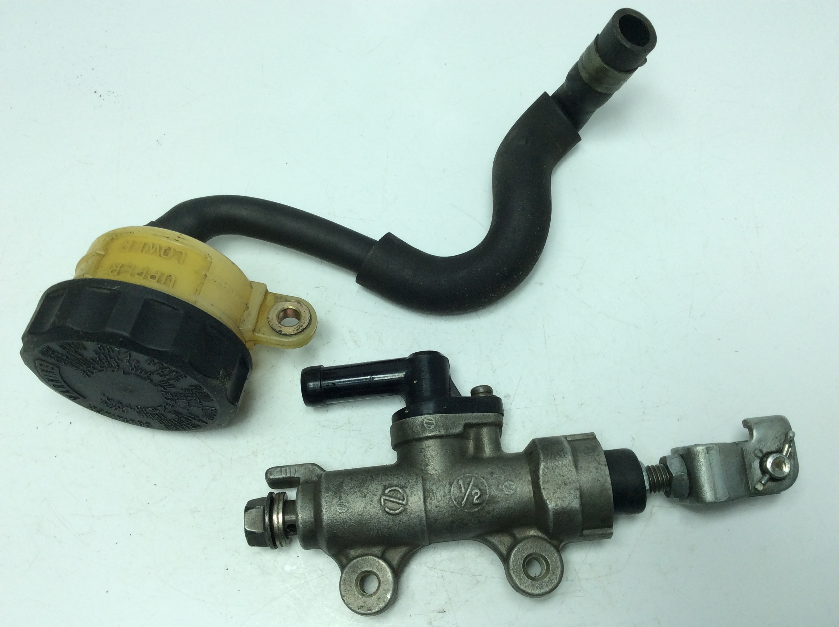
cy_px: 314
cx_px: 420
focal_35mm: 32
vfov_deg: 44.1
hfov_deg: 56.9
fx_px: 774
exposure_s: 1/424
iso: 32
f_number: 2.4
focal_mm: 3.3
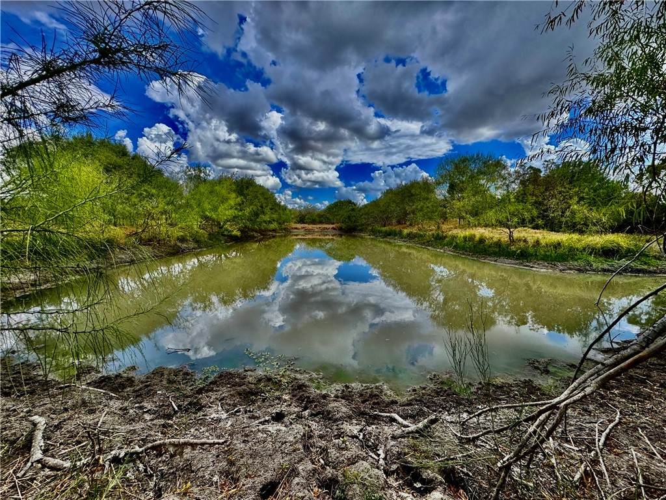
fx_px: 269
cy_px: 250
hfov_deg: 102.1
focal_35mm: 14
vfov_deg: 85.7
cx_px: 333
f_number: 2.2
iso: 50
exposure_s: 1/1748
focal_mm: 2.22
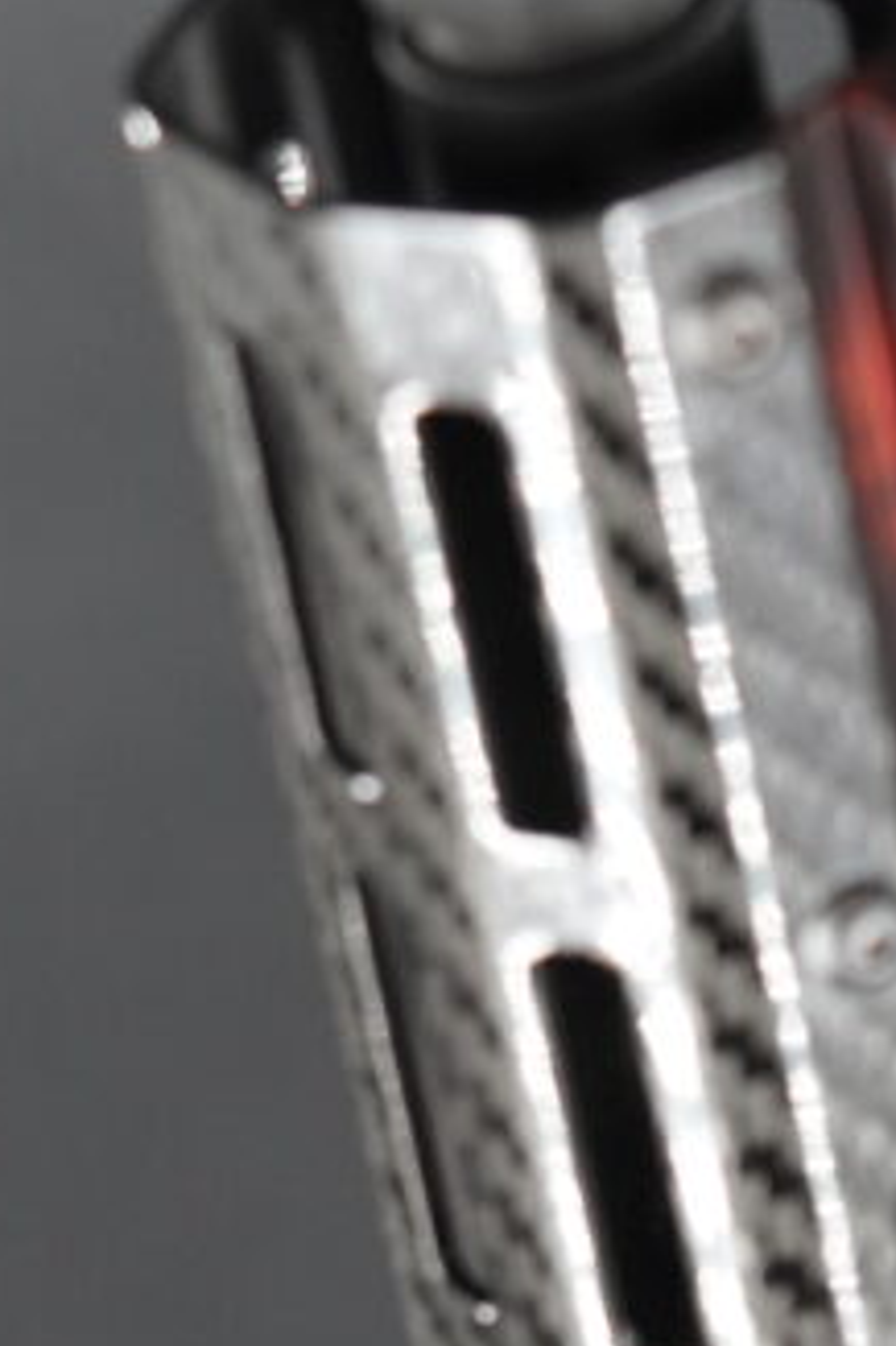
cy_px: 1994
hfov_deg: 3.2
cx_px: 933
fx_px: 15845
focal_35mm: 424
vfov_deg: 4.8
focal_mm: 90
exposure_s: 1/160
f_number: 4
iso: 1000
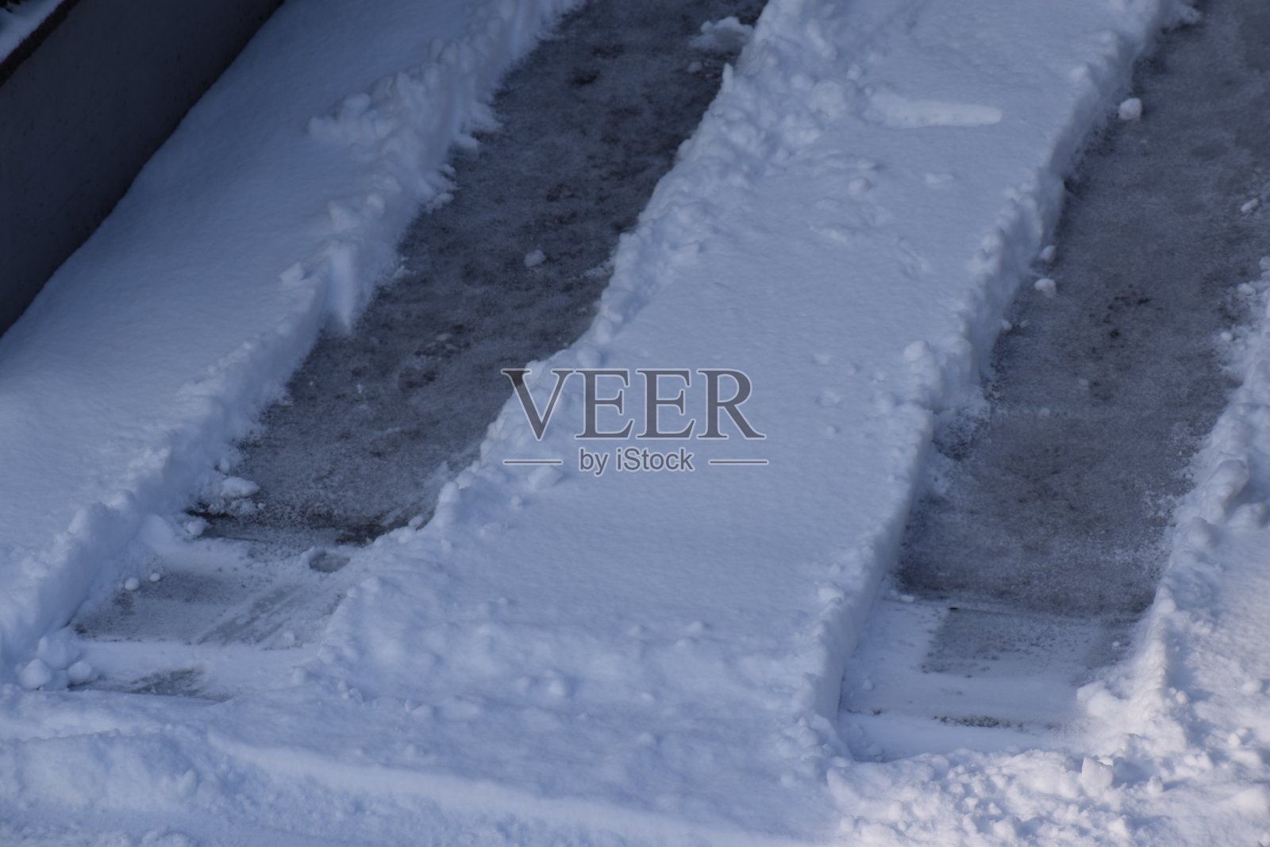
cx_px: 635
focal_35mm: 168
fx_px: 5927
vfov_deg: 8.2
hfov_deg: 12.2
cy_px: 424
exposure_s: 1/2000
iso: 400
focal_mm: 112
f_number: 8
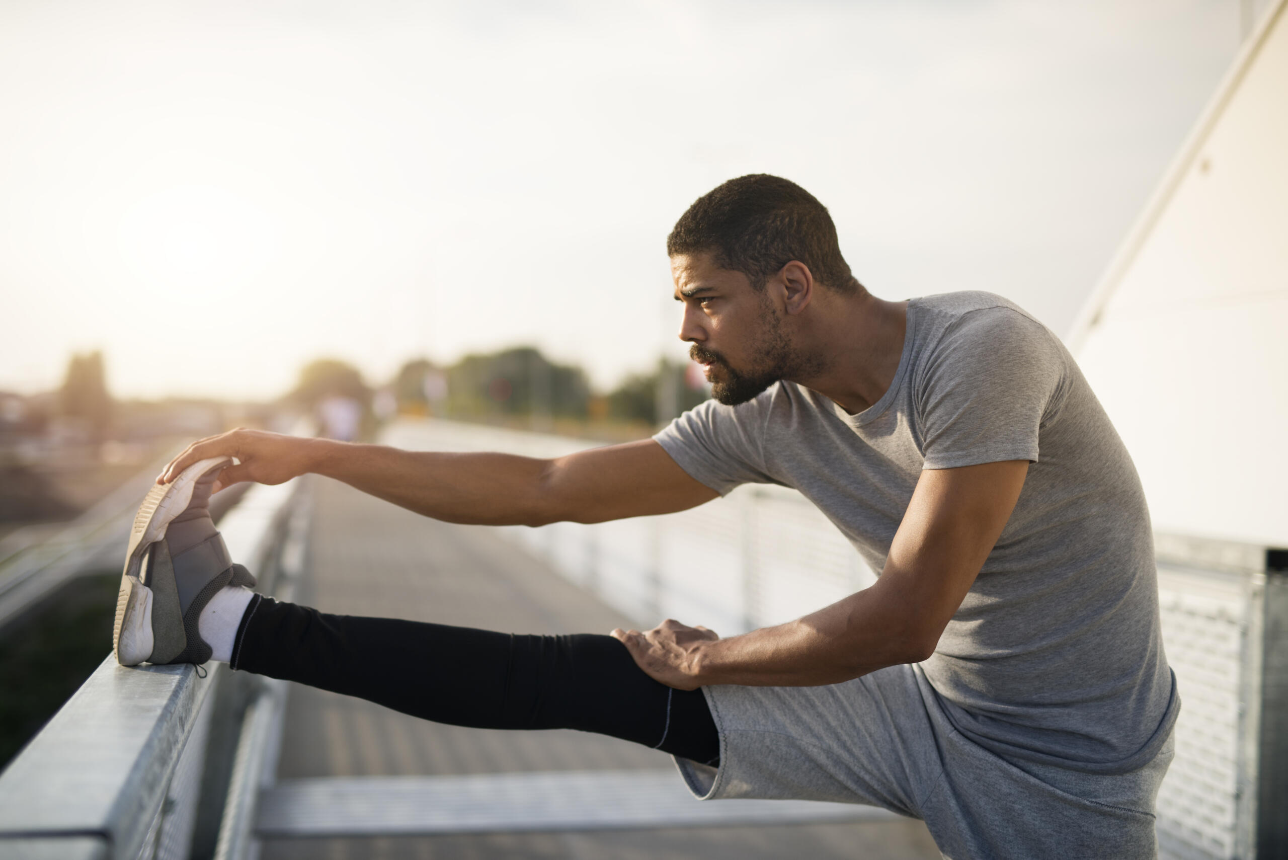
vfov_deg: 27.0
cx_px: 644
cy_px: 430
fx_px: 1790
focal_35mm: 50
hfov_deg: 39.6
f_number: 1.8
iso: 200
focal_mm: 50
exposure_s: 1/3200
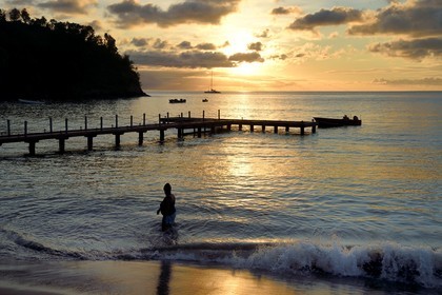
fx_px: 589
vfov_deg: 28.1
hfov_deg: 41.1
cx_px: 221
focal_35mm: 48
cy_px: 148
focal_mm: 48
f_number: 14
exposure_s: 1/250
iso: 200
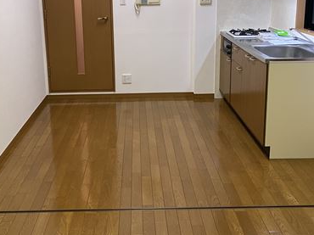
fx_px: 408
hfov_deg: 42.0
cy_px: 68
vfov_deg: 31.7
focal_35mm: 45
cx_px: 138
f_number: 1.8
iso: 125
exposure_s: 1/50
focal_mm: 4.25
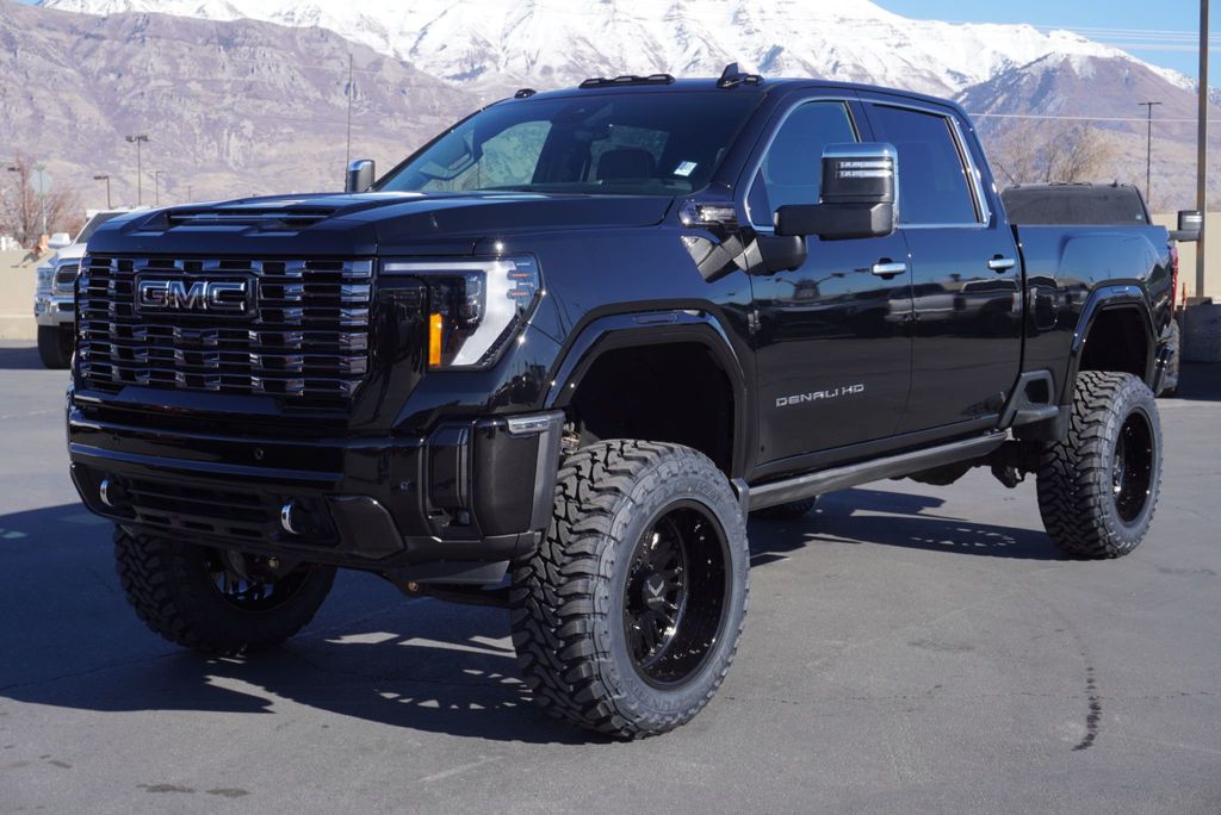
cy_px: 408
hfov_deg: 39.9
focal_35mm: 50
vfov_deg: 27.3
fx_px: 1680
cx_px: 610
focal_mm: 33
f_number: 10
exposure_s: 1/125
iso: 100
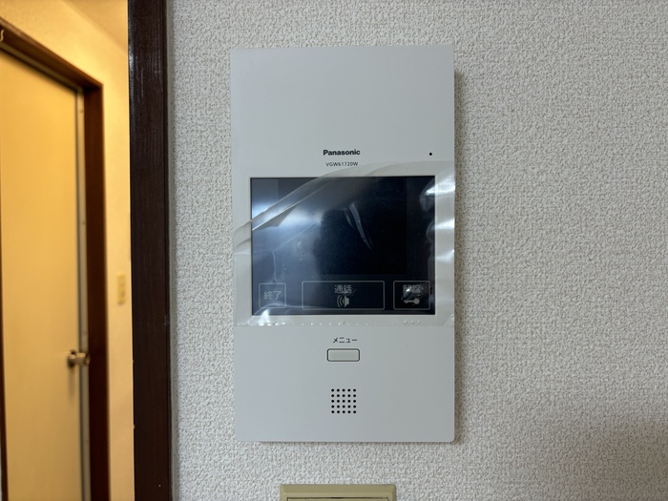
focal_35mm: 26
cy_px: 250
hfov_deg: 67.3
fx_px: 502
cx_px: 334
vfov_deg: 53.1
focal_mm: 5.96
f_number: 1.6
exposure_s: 1/60
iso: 80
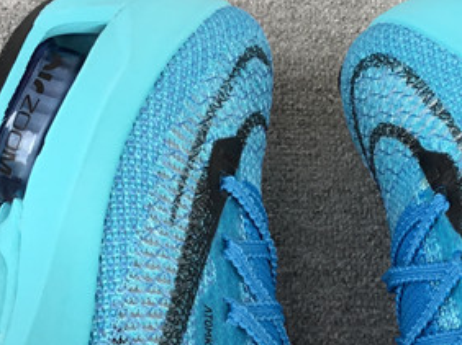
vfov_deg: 14.8
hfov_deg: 19.7
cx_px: 339
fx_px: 1320
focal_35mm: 99
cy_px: 302
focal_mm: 3.3
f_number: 2.4
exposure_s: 1/122
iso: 25
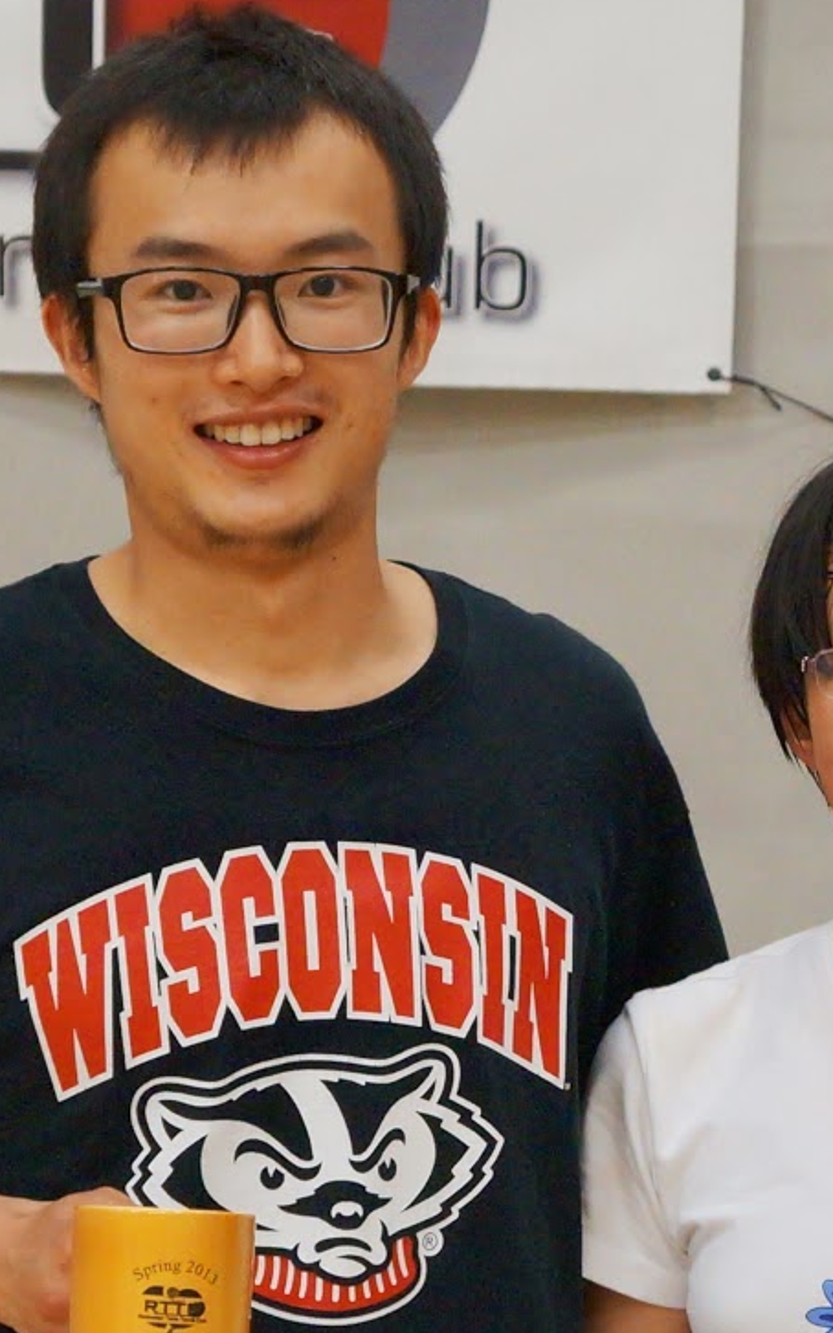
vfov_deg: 15.6
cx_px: 402
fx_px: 4850
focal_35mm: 133
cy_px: 898
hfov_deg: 9.8
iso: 2500
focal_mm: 31
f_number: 4
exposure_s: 1/160
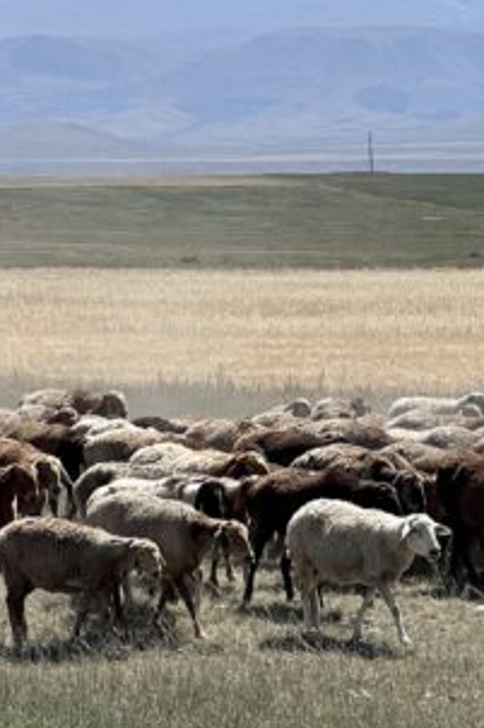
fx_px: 3210
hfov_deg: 8.6
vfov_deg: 12.9
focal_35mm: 159
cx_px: 195
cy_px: 243
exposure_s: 1/847
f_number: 2.8
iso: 32
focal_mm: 9
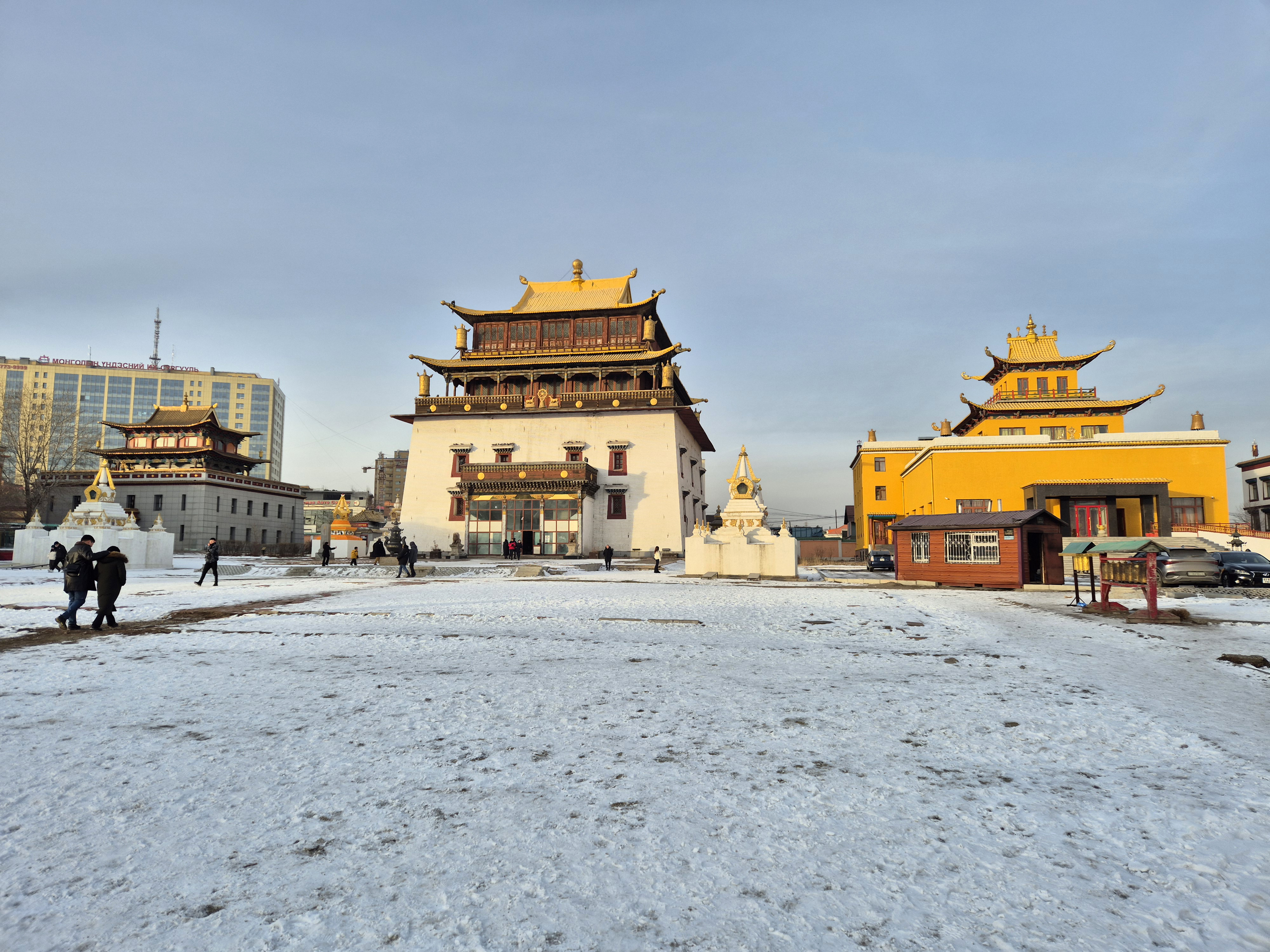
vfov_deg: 58.9
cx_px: 635
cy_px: 476
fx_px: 844
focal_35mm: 23
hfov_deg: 73.9
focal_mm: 5.4
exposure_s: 1/580
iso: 25
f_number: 1.8
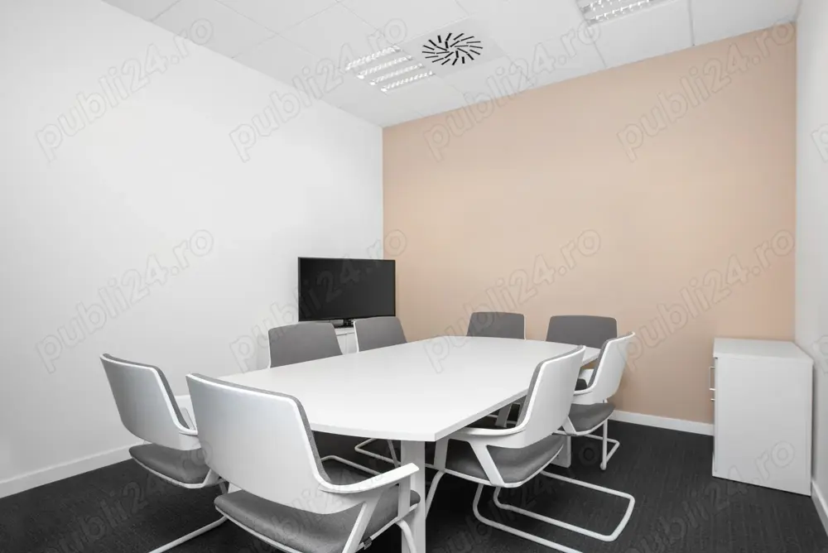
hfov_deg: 86.9
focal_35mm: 19
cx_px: 414
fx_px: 437
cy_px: 276
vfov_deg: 64.6
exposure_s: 1/60
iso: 400
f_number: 8
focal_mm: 19
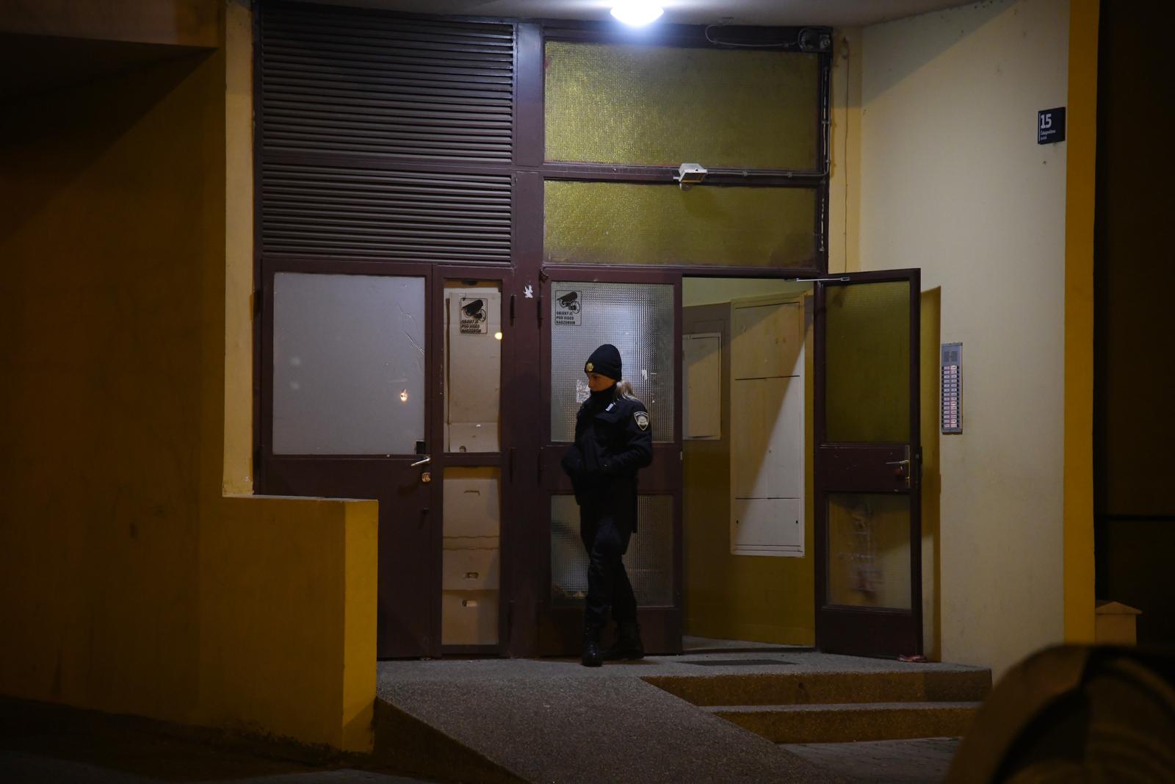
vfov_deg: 11.4
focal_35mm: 120
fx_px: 3917
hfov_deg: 17.1
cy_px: 392
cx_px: 588
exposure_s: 1/40
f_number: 4
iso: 4000
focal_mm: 120
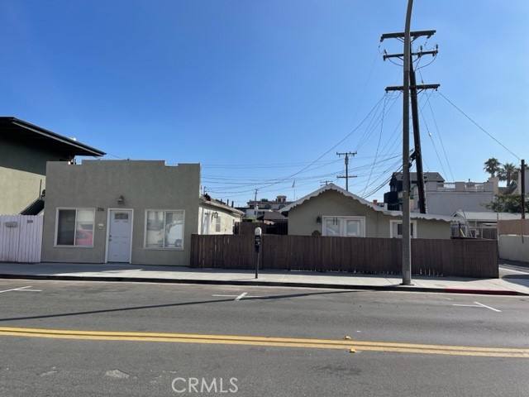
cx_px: 264
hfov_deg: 67.3
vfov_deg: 53.1
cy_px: 198
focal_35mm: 26
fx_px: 397
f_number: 1.6
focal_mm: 5.1
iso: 32
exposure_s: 1/5128
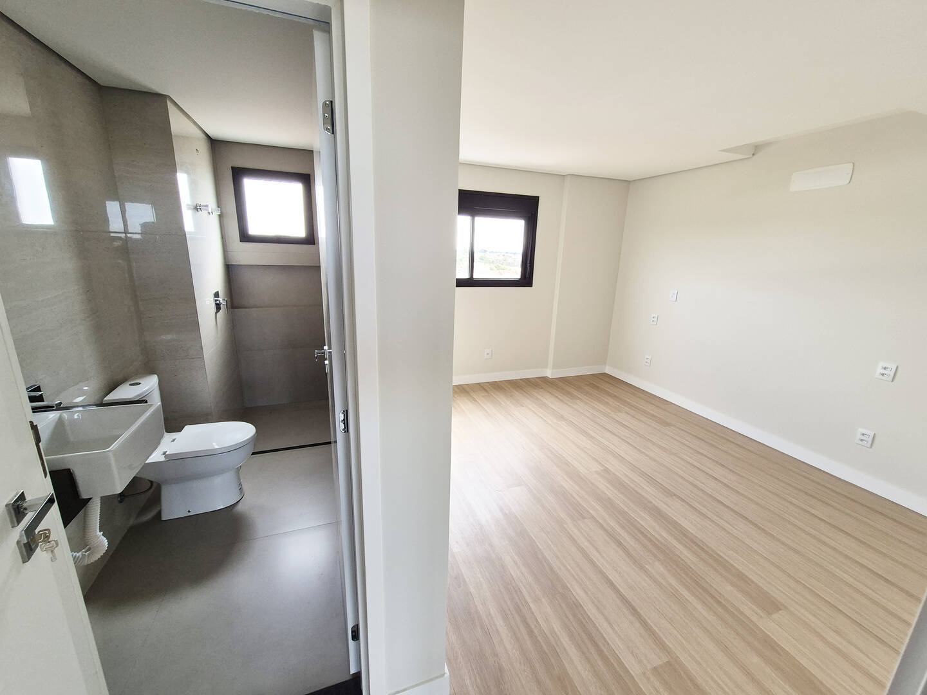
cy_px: 348
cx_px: 464
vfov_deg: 89.9
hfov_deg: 106.2
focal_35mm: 13
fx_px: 348
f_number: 2.2
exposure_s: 1/120
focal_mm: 2.2
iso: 80
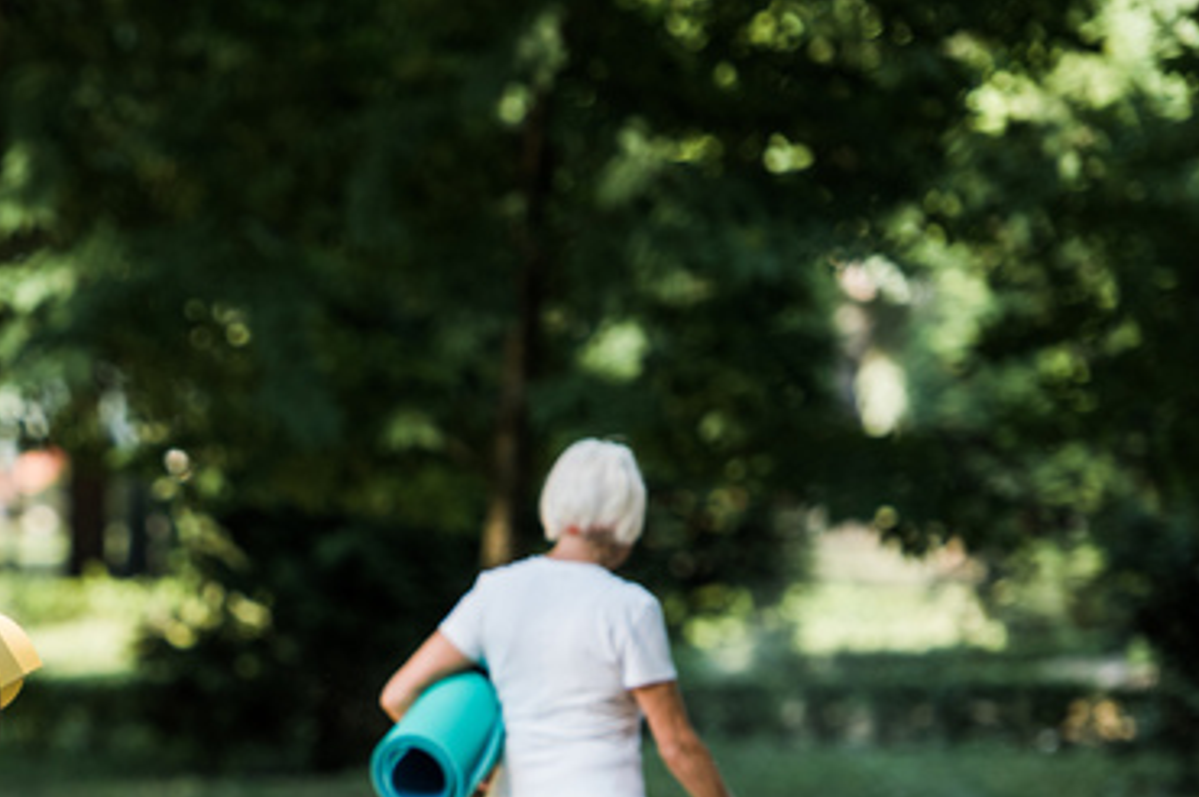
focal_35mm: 341
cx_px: 32
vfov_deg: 4.0
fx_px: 11347
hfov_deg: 6.0
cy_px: 800
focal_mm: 150
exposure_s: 1/320
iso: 200
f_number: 2.8
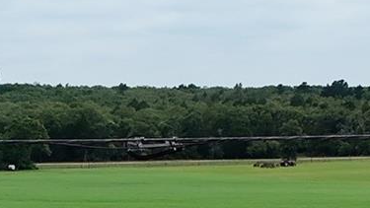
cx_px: 27
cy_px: 393
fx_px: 1011
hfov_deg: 20.3
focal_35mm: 103
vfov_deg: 10.9
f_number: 7.1
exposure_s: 3.2
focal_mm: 18
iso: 160
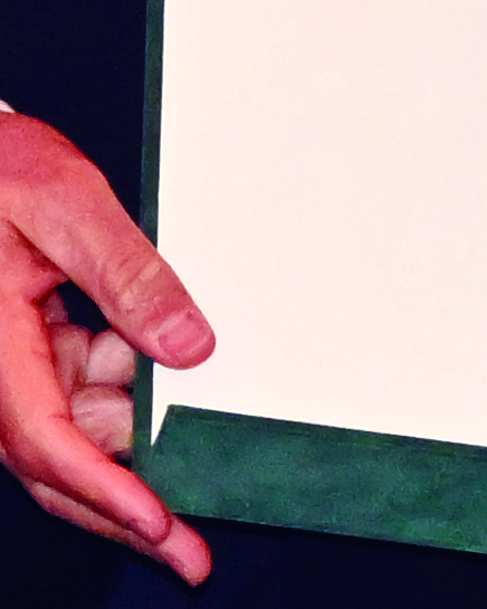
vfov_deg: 1.2
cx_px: 1080
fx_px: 30088
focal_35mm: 1670
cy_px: -611
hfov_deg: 0.9
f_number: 11
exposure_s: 1/200
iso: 3200
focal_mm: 120
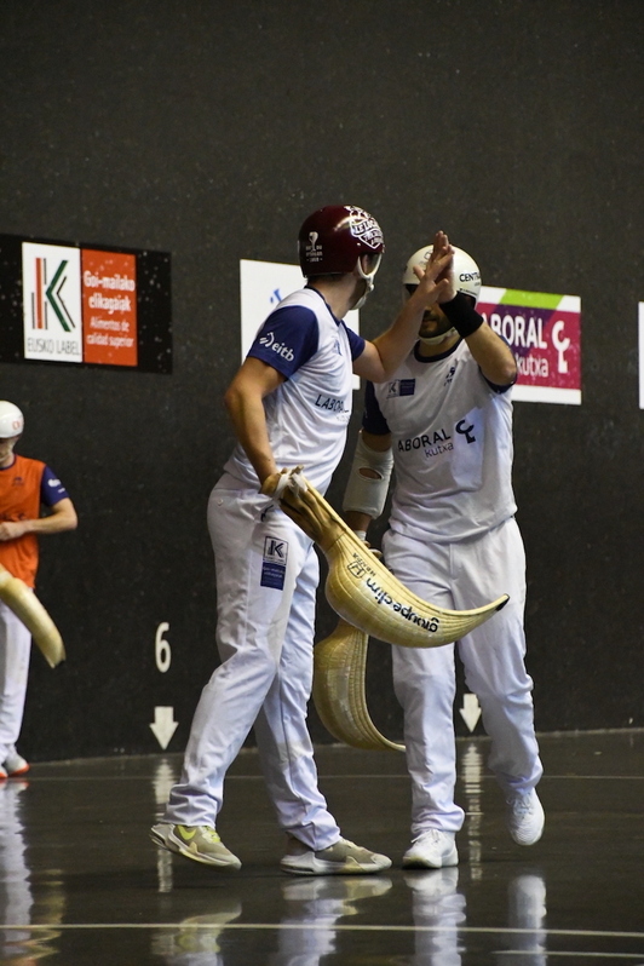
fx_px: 5635
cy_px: 483
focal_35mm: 210
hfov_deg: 6.5
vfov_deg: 9.8
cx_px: 322
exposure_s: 1/750
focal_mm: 140
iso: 12800
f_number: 6
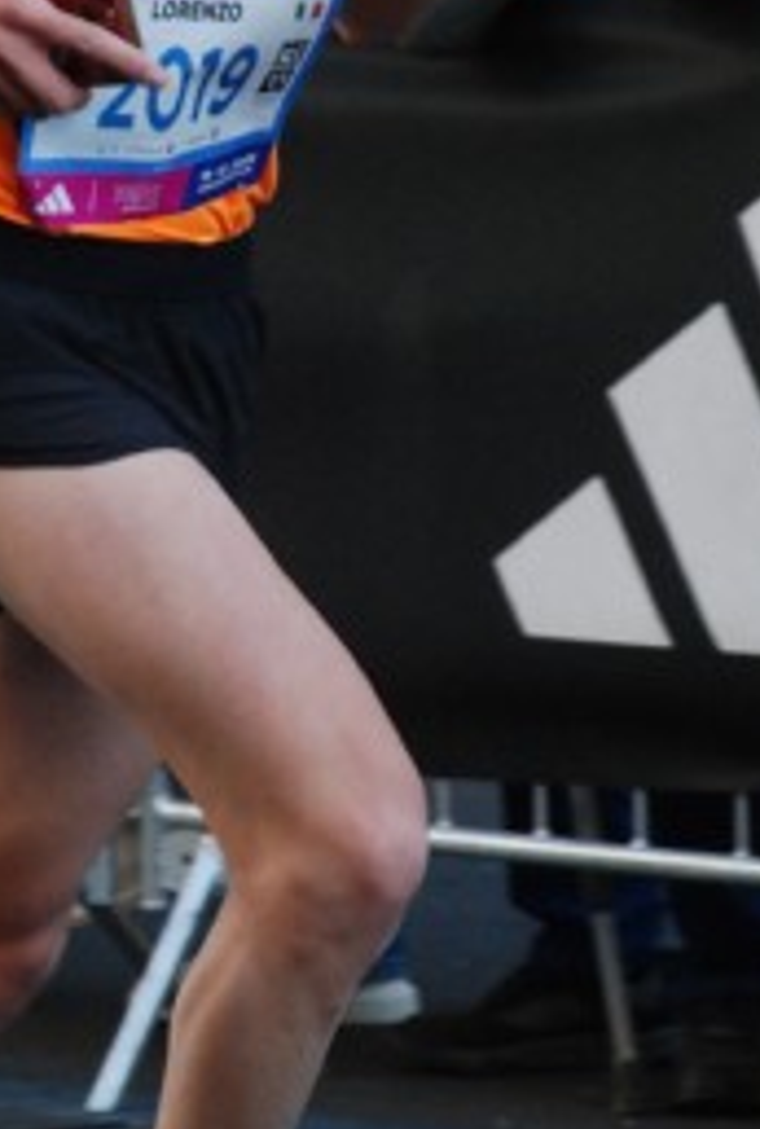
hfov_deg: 4.2
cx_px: 301
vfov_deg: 6.2
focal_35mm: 332
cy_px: 206
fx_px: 10448
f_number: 5.6
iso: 1000
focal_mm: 95
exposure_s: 1/400
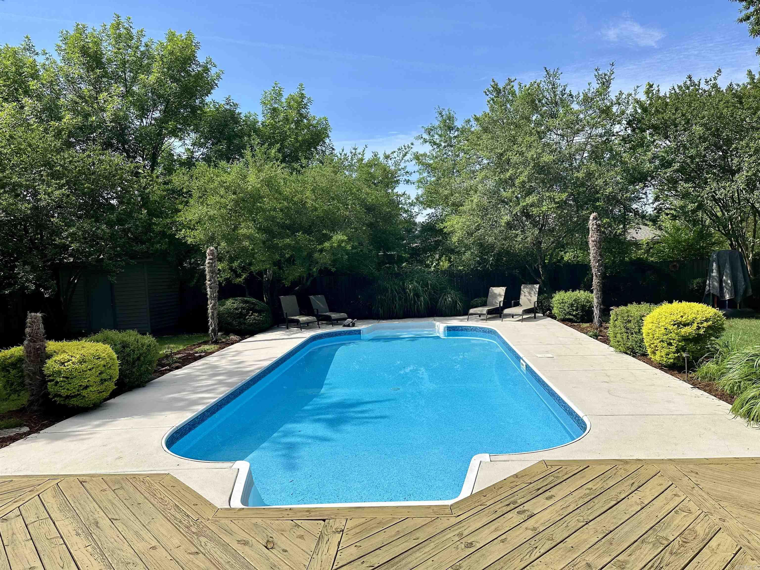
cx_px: 380
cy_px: 285
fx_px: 527
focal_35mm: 24
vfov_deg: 56.8
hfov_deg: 71.6
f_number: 1.78
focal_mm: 6.86
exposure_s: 1/6211
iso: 80
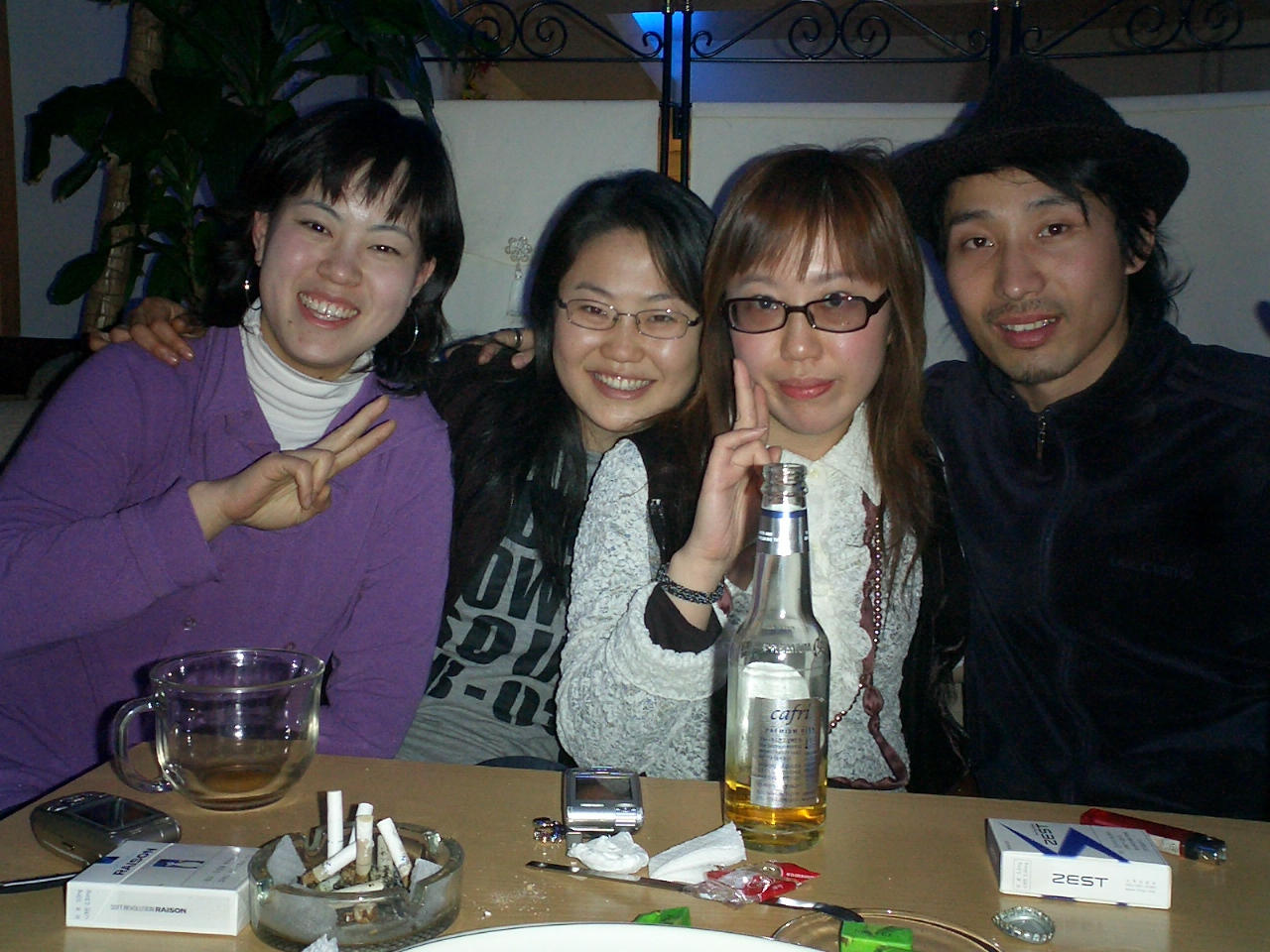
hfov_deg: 50.1
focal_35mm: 37
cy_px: 476
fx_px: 1357
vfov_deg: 38.7
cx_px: 635
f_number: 3.5
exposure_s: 1/40
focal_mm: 5.6
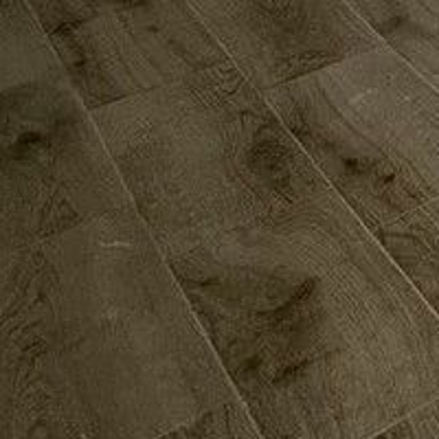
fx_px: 1133
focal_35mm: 79
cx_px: 1258
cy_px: -597
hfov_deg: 12.1
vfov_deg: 14.7
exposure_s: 1/99
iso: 80
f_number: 2.2
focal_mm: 2.22
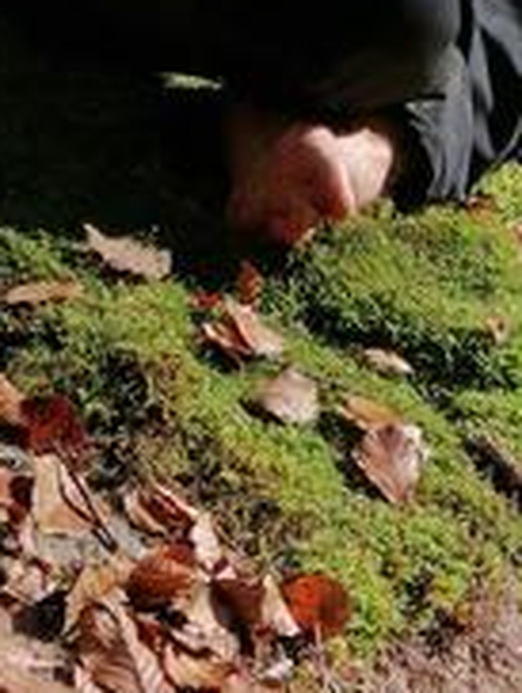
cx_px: 347
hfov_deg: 11.0
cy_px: -369
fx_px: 2708
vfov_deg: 13.7
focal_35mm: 135
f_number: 1.8
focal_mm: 3.95
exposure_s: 1/235
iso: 50
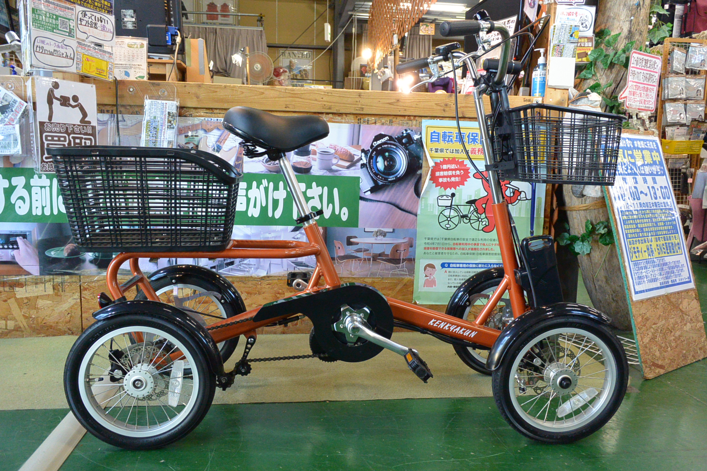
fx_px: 530
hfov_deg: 67.4
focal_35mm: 27
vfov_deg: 47.9
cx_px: 354
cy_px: 236
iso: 720
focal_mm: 10
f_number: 3.5
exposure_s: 1/60
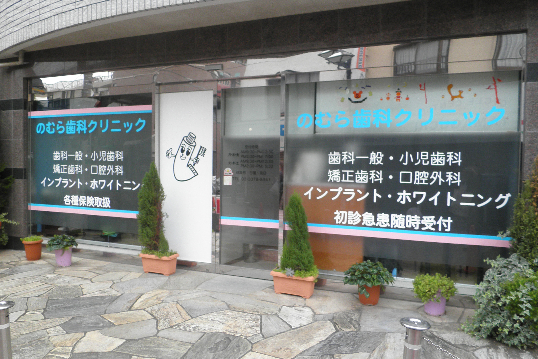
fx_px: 418
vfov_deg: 46.4
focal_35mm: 28
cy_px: 179
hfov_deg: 65.5
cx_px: 266
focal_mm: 4.7
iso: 64
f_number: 2.8
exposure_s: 1/100
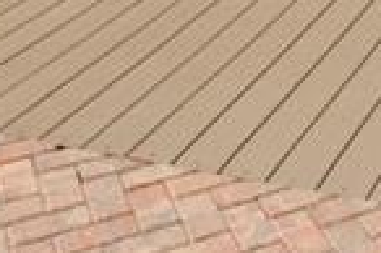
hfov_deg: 19.9
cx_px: 425
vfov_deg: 10.3
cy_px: -489
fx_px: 1036
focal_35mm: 98
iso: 125
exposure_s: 1/400
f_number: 10
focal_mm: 14
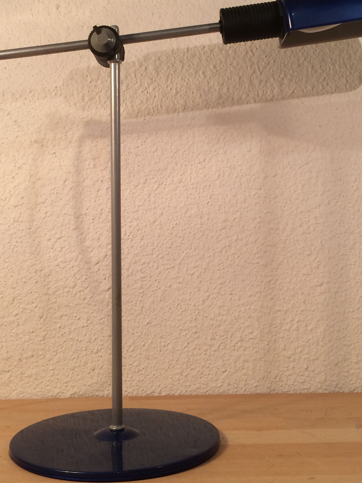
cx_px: 190
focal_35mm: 47
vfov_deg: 40.1
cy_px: 179
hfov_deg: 30.9
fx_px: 655
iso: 40
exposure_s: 1/33
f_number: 2.2
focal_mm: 4.15
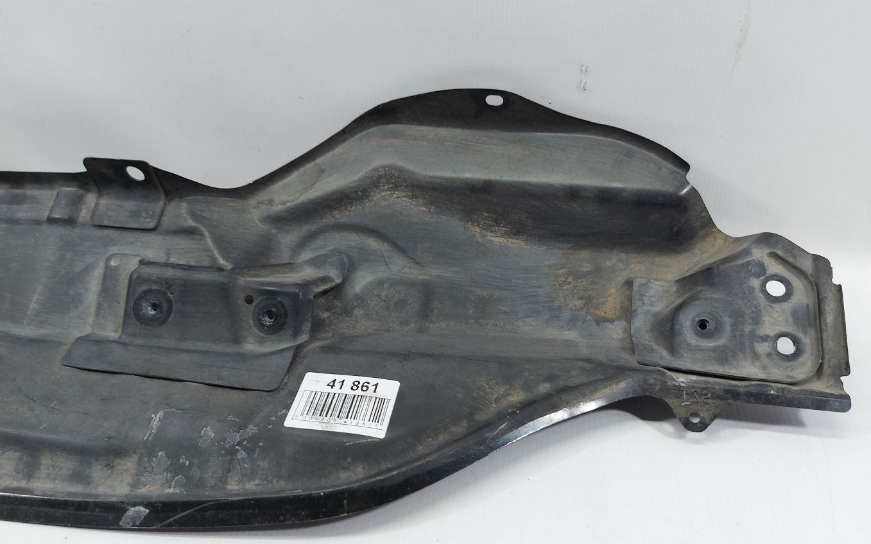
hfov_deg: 70.4
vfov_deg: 47.6
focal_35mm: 26
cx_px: 441
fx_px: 617
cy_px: 275
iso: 50
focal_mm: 5.23
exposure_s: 1/50
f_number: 1.8
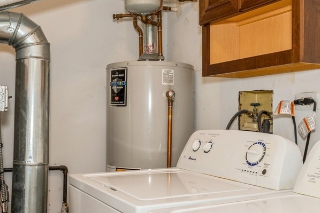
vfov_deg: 29.3
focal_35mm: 46
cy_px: 109
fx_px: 409
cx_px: 163
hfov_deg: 42.7
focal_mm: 17
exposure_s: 1/10
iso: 400
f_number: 10
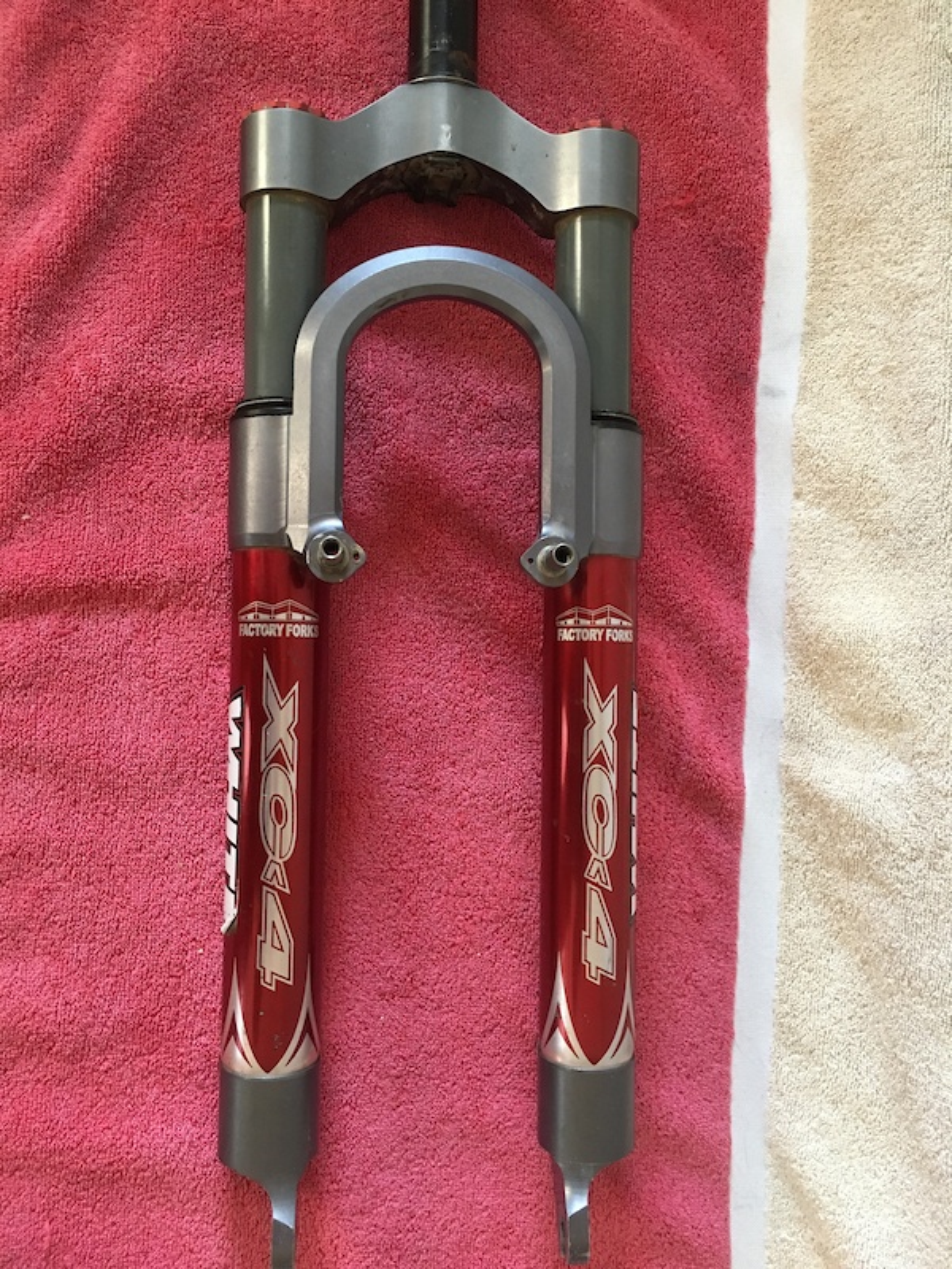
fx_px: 1063
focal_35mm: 29
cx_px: 476
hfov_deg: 48.2
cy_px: 634
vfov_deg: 61.7
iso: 125
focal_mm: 4.15
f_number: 2.2
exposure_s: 1/30
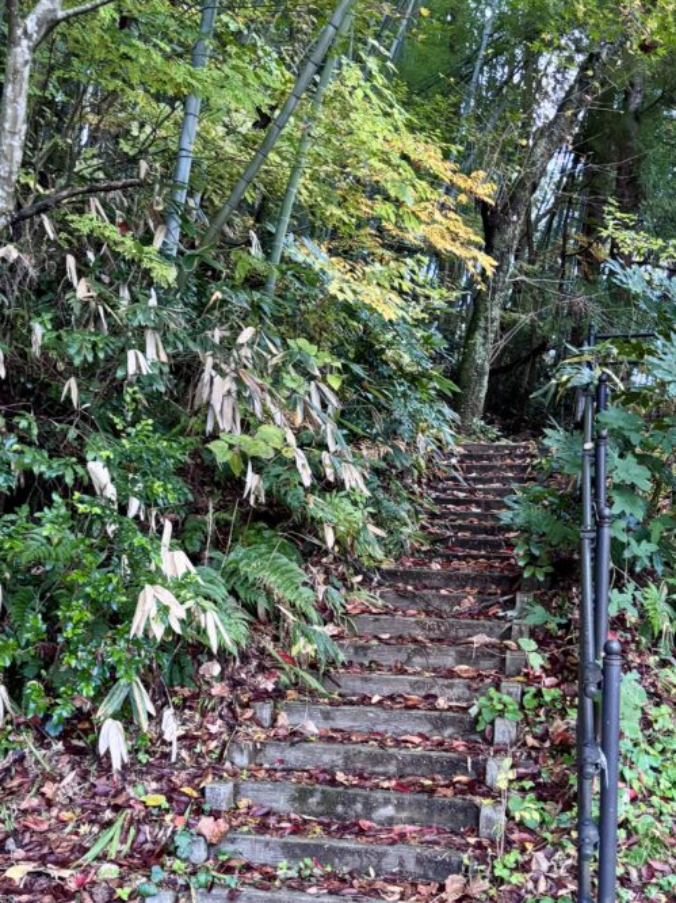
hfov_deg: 35.9
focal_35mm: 40
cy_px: 576
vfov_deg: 46.3
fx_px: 1042
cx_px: 373
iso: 320
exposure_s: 1/60
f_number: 1.6
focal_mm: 5.96
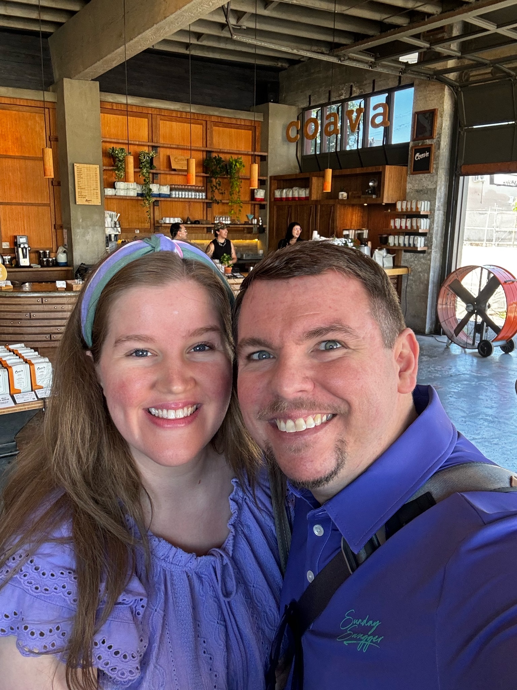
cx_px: 258
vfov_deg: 60.0
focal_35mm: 30
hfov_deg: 46.8
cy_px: 345
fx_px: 597
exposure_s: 1/70
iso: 80
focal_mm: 2.69
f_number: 1.9
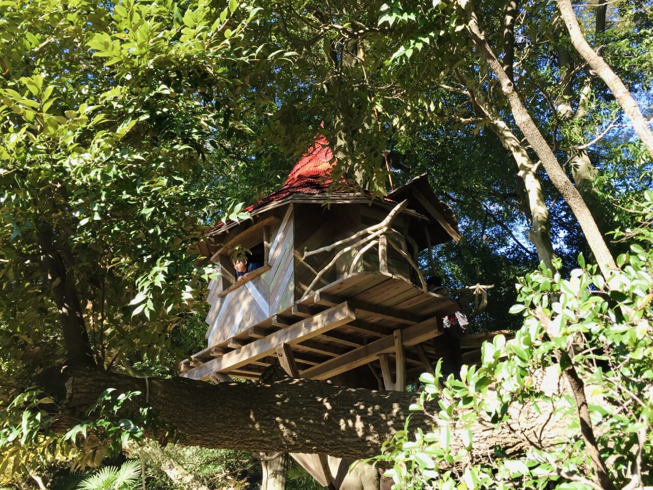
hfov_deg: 61.7
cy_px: 245
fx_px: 547
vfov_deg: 48.2
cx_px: 326
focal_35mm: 29
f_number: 2.2
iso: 32
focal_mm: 4.15
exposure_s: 1/200
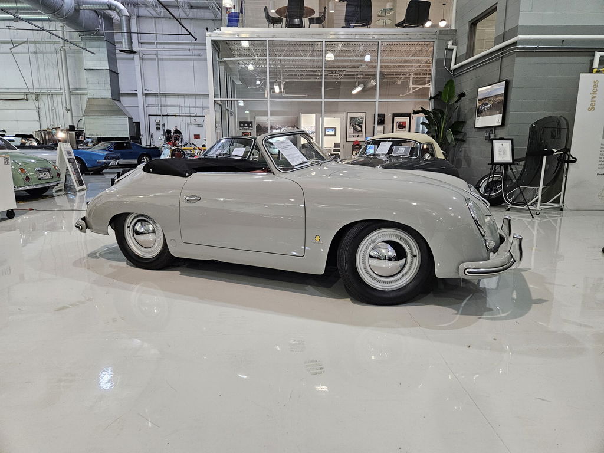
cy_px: 226
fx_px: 401
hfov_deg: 73.9
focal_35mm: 23
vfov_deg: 58.9
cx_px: 302
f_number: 1.8
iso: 800
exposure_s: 1/120
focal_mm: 5.4
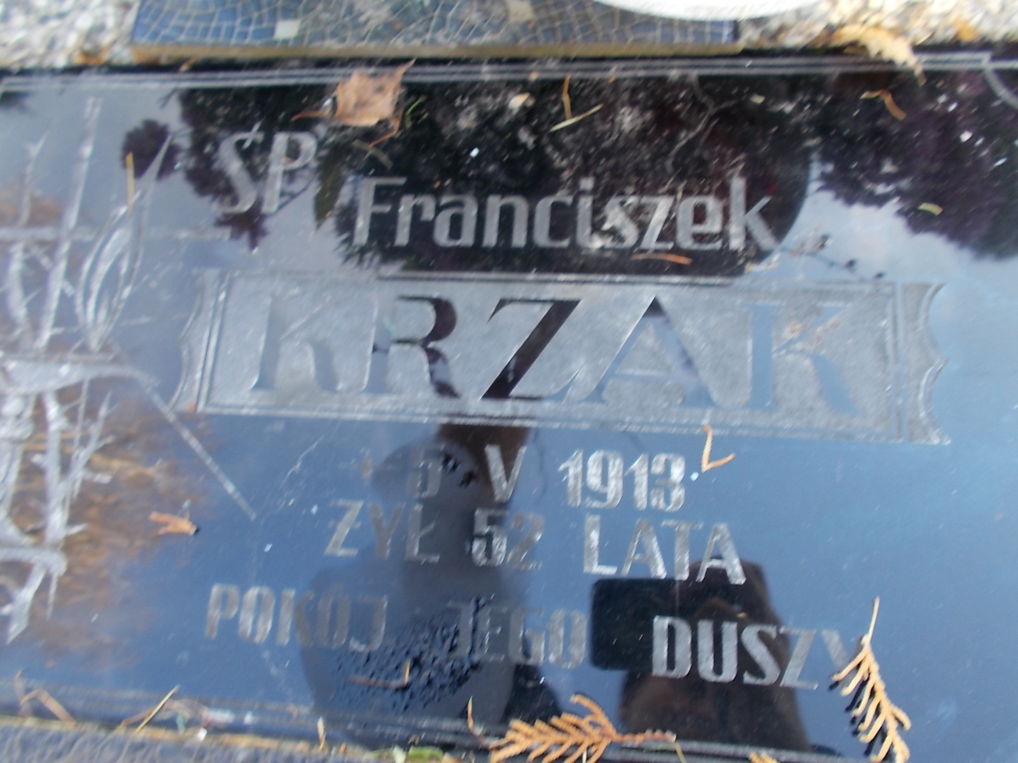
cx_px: 509
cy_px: 382
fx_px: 882
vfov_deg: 46.8
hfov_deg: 60.0
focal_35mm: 30
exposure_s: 1/25
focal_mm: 5.3
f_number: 3.4
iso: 100
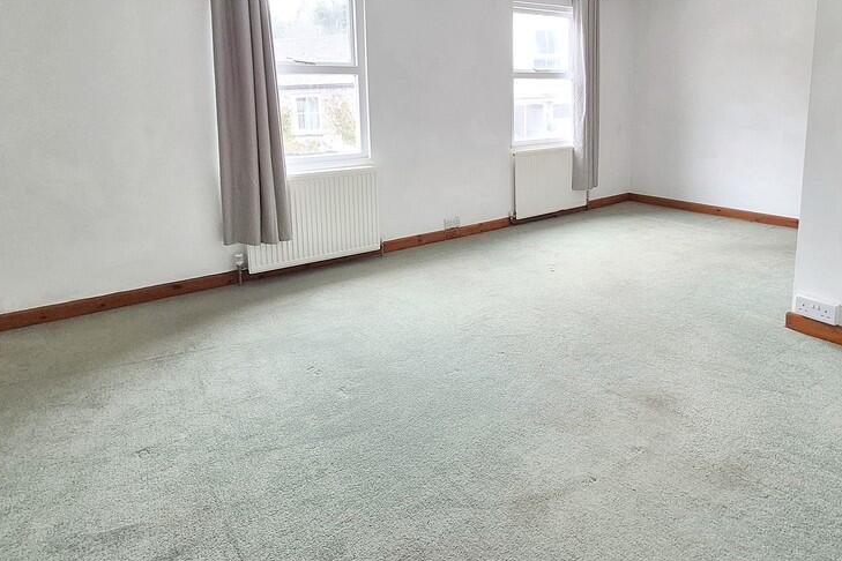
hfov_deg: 86.9
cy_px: 177
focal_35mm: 19
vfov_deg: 62.6
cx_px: 416
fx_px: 444
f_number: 2.2
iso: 64
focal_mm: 1.7
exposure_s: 1/100
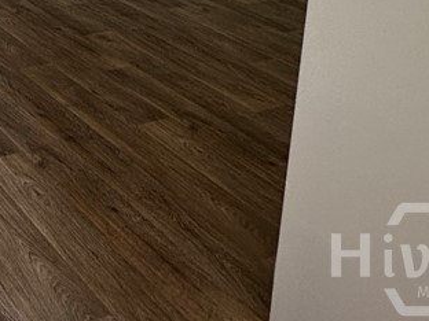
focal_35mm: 46
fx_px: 570
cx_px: -184
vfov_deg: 24.4
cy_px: -162
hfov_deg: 29.2
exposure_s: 1/120
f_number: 2.2
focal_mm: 2.22
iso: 80
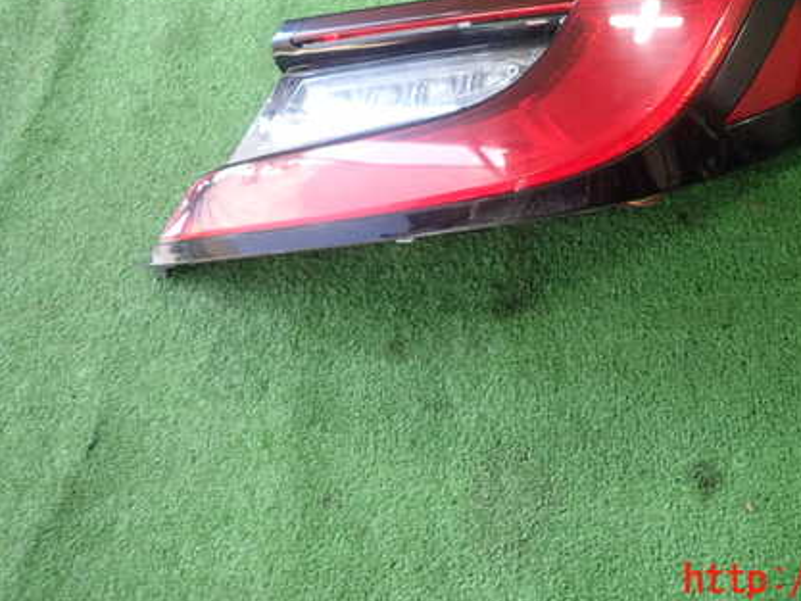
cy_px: 173
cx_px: 542
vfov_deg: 38.9
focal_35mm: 36
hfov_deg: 50.3
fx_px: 833
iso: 125
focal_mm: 4.5
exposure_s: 1/60
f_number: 2
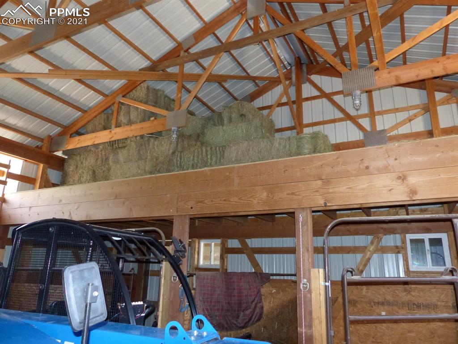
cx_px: 229
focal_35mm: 25
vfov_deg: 54.9
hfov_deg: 69.4
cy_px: 172
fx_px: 331
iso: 400
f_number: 2.8
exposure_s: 1/60
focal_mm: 4.5
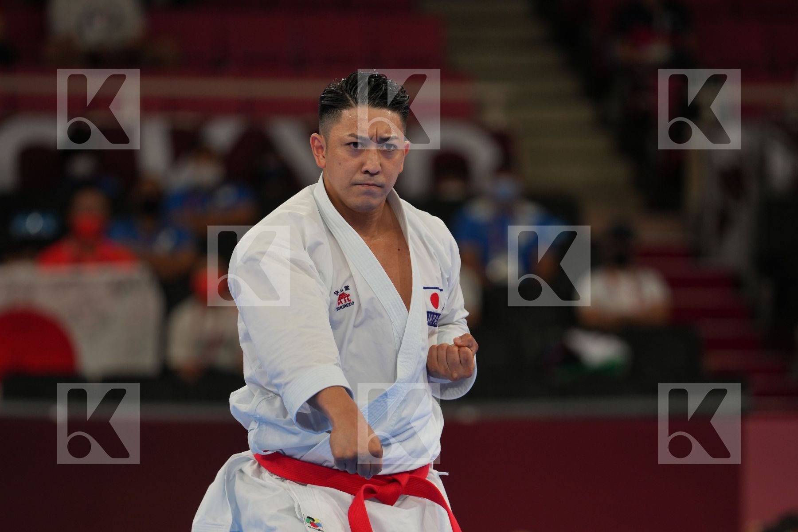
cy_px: 266
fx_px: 6649
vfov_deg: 4.6
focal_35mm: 300
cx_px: 399
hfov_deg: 6.9
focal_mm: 200
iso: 250
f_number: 2.8
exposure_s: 1/500
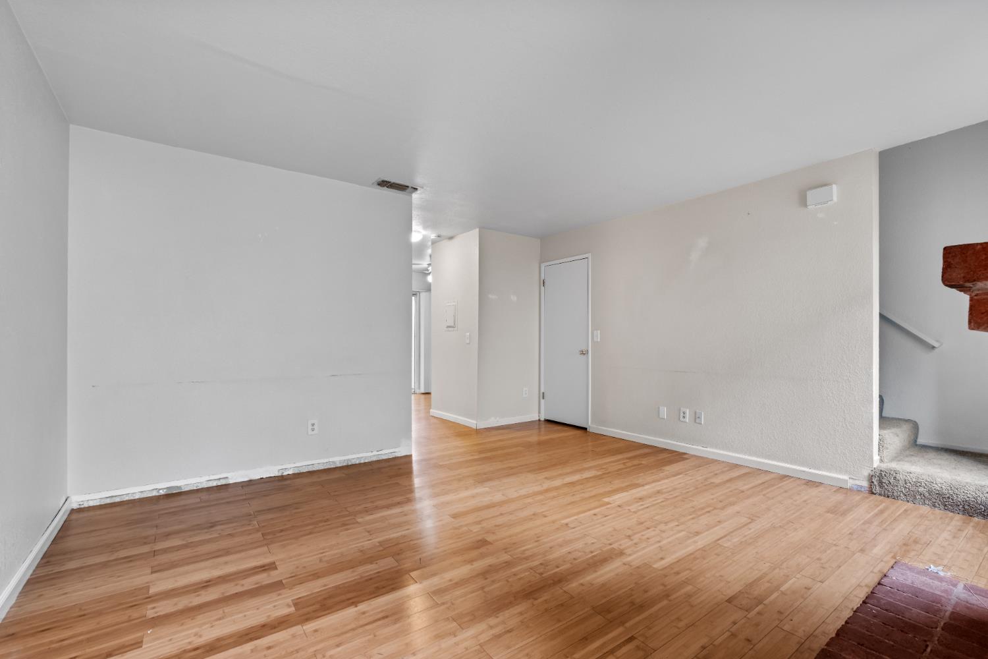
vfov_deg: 77.3
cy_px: 330
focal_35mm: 15
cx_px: 494
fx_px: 412
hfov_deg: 100.4
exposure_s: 1/1.67
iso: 800
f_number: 8
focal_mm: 10
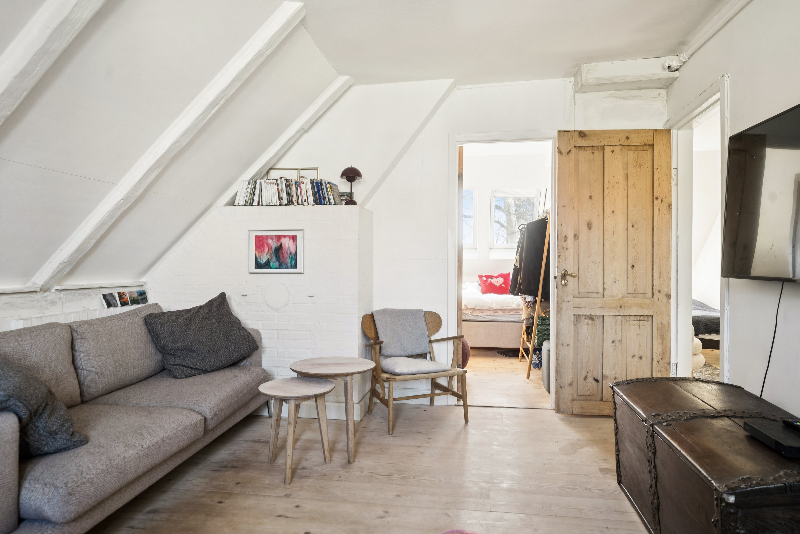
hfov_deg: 78.6
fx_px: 489
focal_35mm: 22
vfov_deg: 57.2
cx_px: 400
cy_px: 267
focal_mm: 22
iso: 200
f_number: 5.6
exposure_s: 1/15
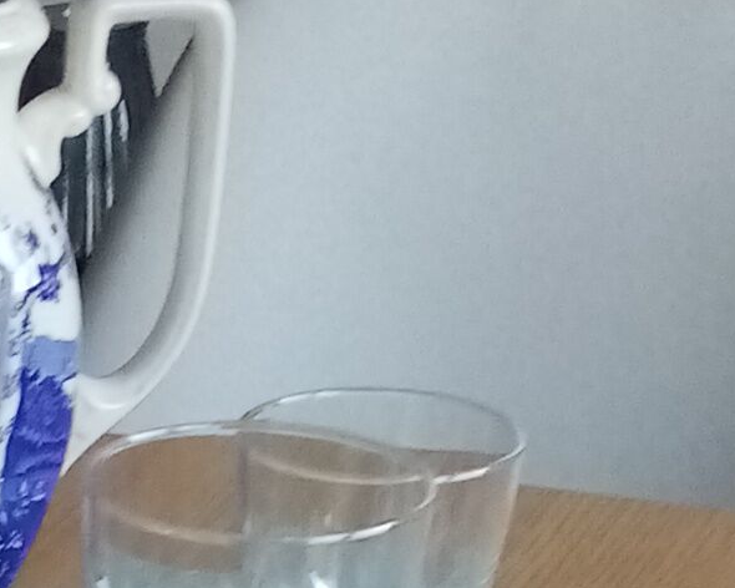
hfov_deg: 10.6
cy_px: 1928
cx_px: -198
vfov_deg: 7.4
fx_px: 3894
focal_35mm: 179
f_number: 1.8
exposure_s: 1/33.3
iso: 163
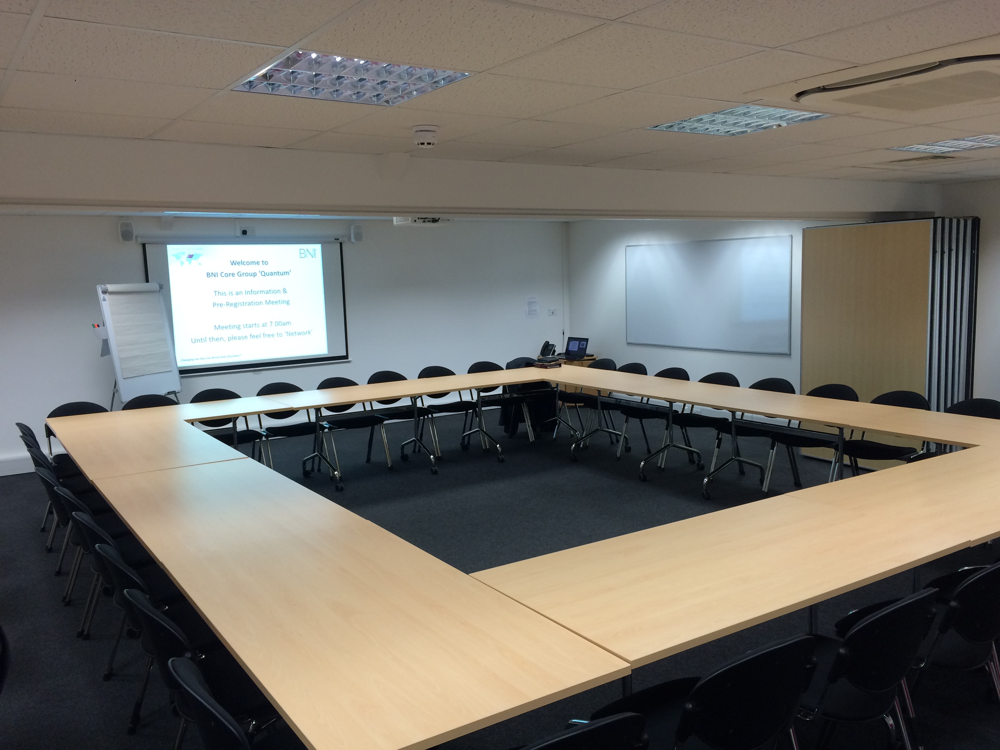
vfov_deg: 48.2
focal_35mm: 29
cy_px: 375
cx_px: 500
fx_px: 838
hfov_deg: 61.7
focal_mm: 4.15
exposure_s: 1/33
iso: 40
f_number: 2.2
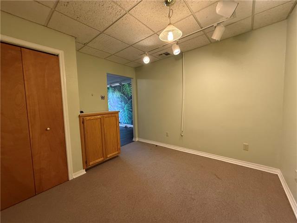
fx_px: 120
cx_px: 148
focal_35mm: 14
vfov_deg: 85.7
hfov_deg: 102.1
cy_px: 112
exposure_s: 1/60
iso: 250
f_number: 2.2
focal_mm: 2.22
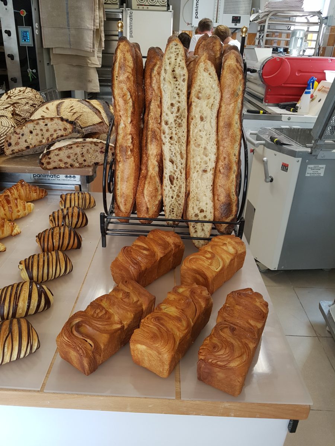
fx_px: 335
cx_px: 168
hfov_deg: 53.1
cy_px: 223
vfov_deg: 67.3
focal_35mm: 26
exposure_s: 1/100
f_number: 1.7
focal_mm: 4.2
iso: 100
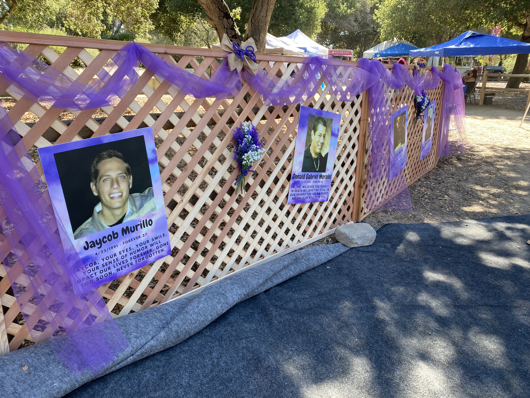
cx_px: 265
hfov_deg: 67.3
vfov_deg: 53.1
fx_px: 398
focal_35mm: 26
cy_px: 199
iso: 32
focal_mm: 4.25
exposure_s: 1/173
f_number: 1.8
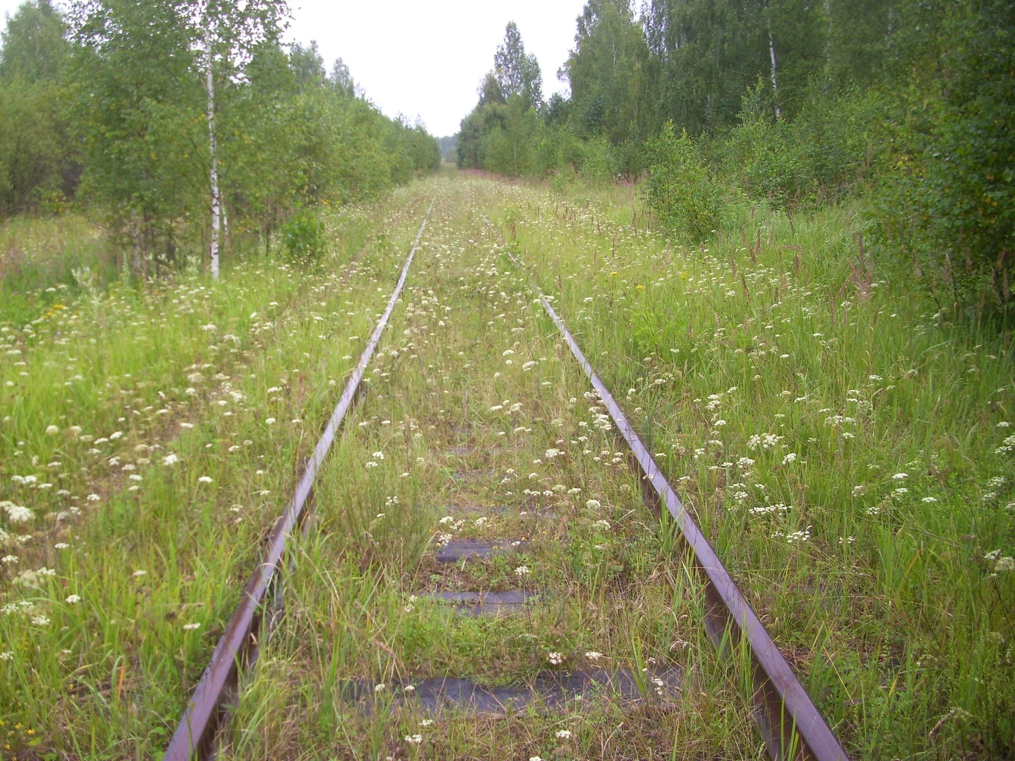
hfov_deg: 54.0
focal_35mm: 34
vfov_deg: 41.8
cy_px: 380
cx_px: 508
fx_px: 997
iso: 80
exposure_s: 1/125
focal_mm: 5.7
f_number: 2.9
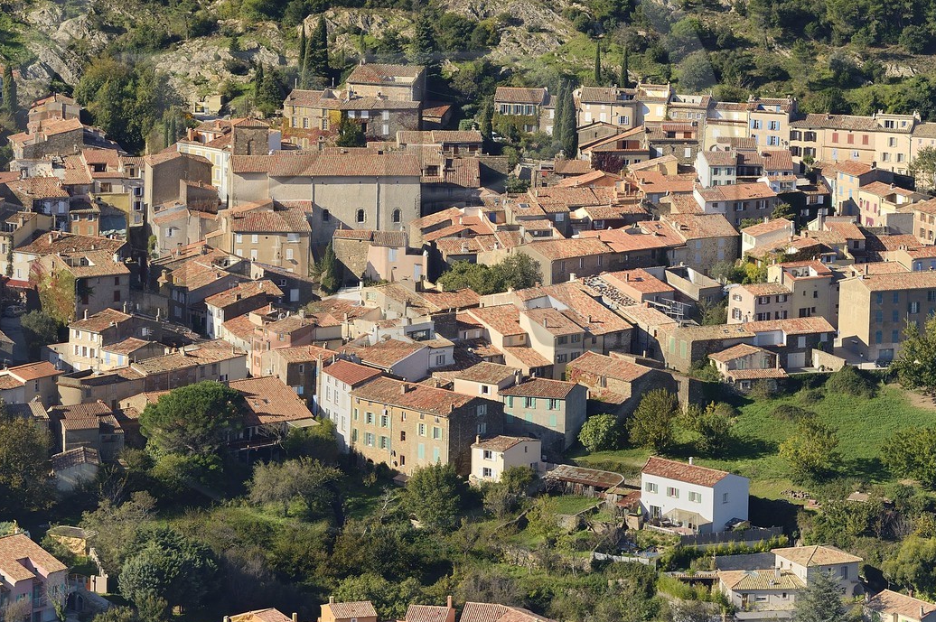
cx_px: 362
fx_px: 4494
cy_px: 202
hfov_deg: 11.9
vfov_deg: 7.9
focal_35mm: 173
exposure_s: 1/1250
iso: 800
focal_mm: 112
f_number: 11
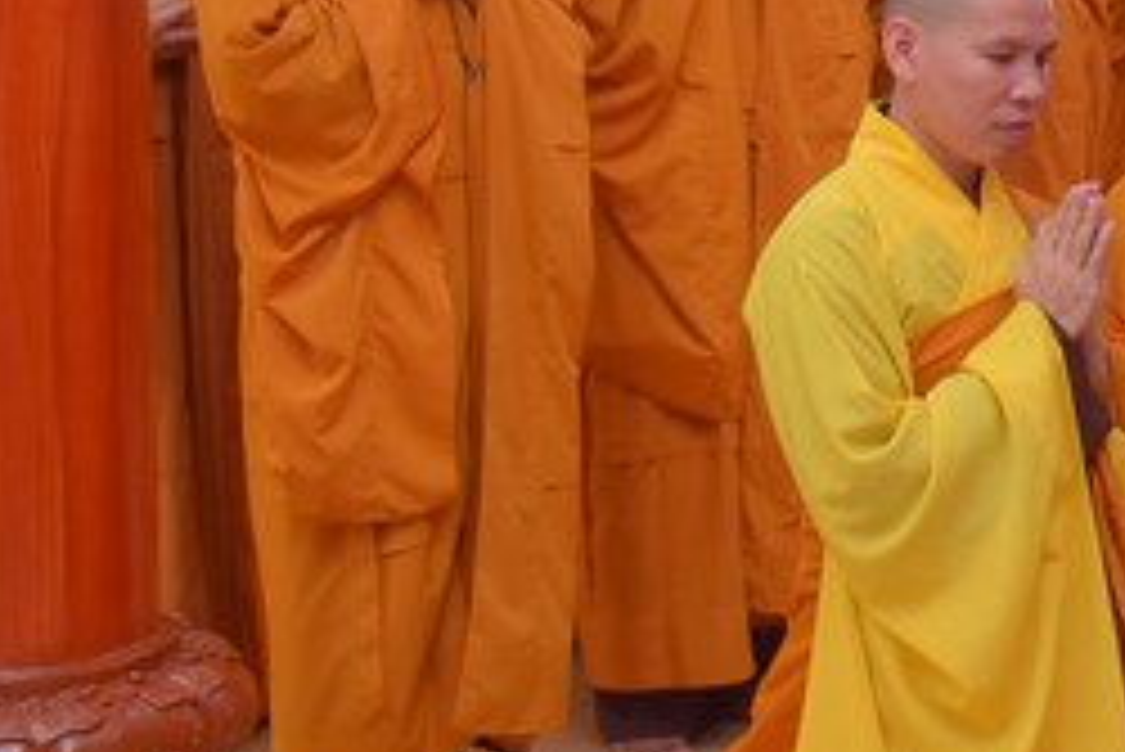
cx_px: 1449
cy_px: 137
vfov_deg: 14.9
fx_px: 2845
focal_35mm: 91
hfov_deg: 20.5
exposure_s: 1/125
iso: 1250
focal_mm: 35
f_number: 5.6
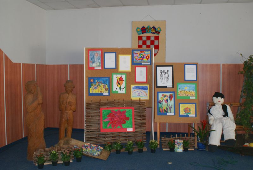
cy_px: 85
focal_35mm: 39
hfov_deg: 49.5
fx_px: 274
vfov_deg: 34.3
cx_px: 126
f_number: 5.6
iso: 400
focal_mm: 26
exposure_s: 1/60
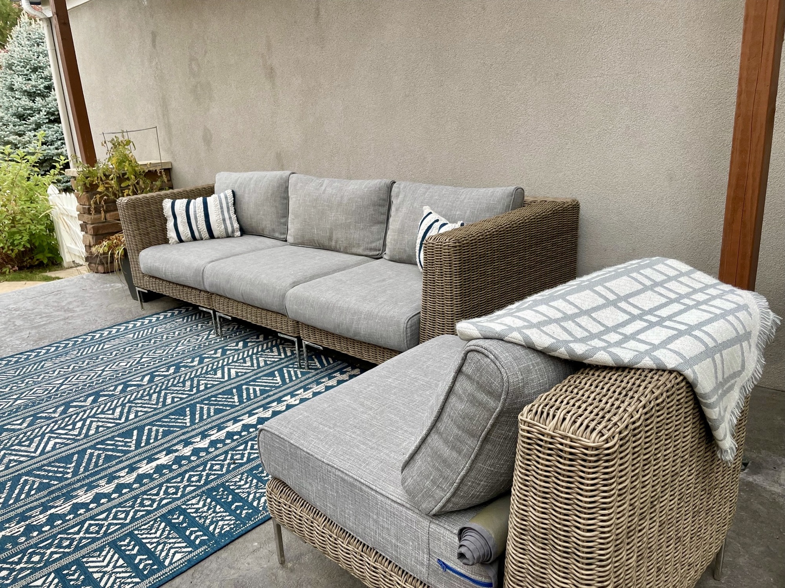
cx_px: 392
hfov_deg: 67.3
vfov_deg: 53.0
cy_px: 294
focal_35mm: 26
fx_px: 589
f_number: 1.6
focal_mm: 4.2
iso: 100
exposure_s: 1/121
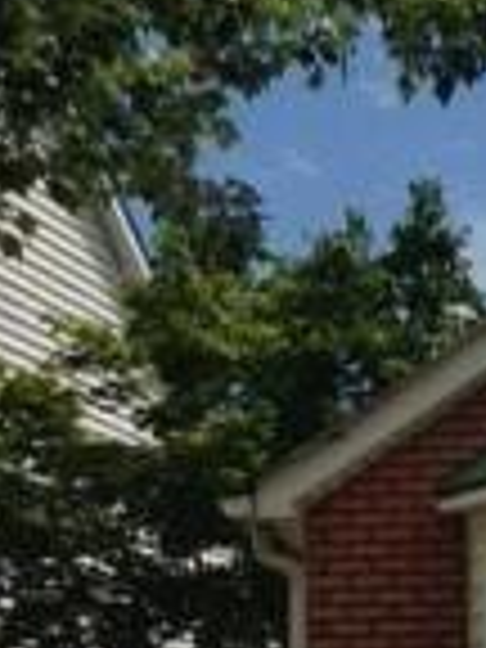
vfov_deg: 13.1
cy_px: 792
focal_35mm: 147
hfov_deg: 9.3
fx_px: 2752
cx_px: 1053
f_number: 2.4
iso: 50
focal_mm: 4.12
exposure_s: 1/3195
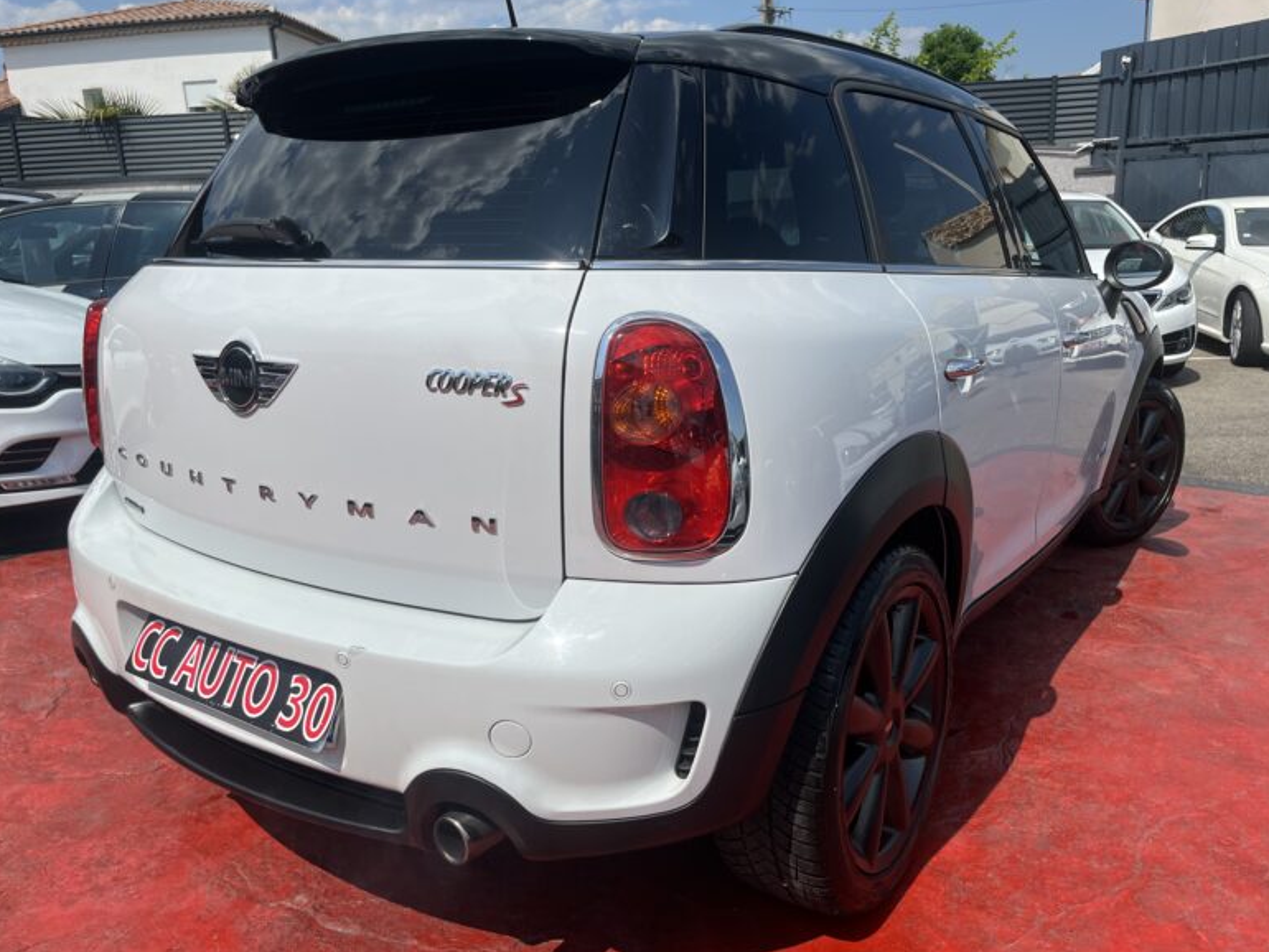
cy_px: 474
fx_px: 990
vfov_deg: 51.4
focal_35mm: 27
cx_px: 628
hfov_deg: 65.3
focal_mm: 5.1
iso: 50
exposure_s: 1/7353
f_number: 1.6
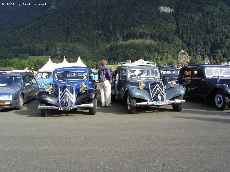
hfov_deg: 51.4
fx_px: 239
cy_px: 86
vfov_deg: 39.7
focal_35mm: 36
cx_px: 115
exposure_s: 1/160
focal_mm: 5.6
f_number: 4.8
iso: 50
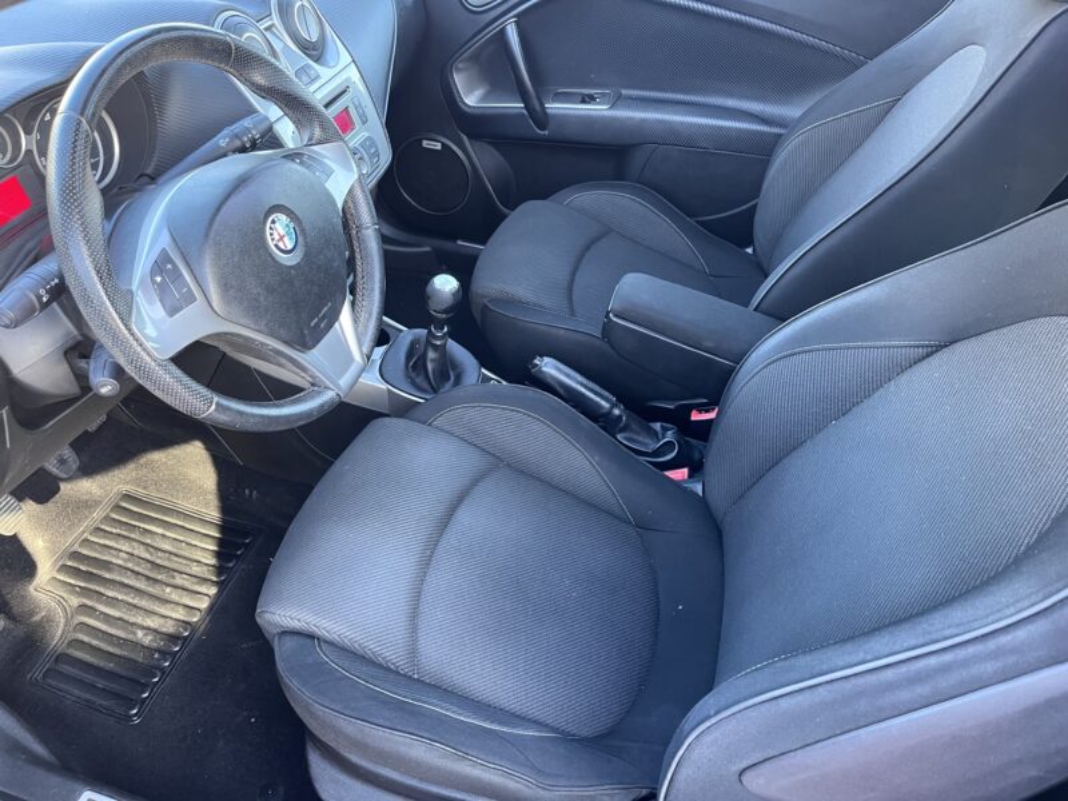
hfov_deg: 67.3
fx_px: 802
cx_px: 534
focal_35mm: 26
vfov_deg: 53.1
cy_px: 400
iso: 125
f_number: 1.6
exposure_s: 1/67
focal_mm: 5.1
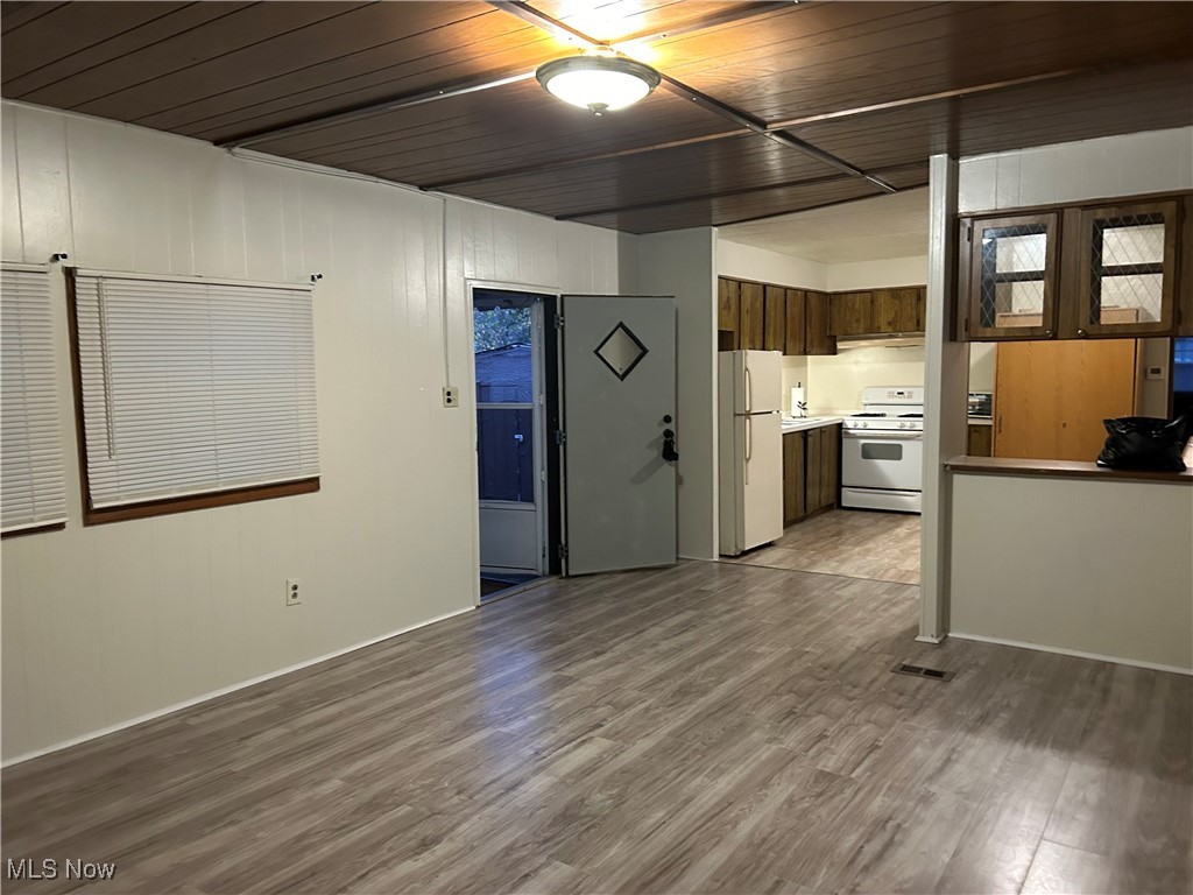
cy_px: 448
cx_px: 596
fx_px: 896
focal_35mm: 26
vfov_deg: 53.1
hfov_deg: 67.3
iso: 500
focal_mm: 5.7
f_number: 1.5
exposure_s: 1/40
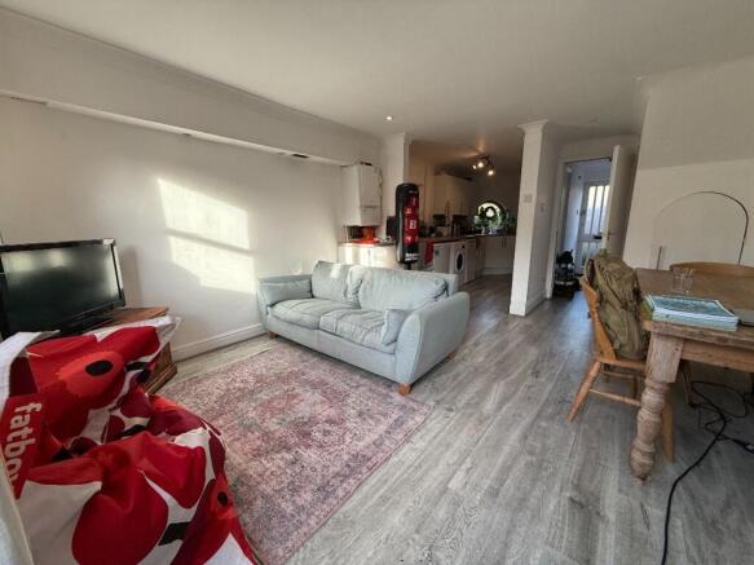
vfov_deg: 85.7
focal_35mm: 14
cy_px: 282
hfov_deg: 102.1
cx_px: 377
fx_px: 305
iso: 64
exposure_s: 1/159
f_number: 2.2
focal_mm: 2.22
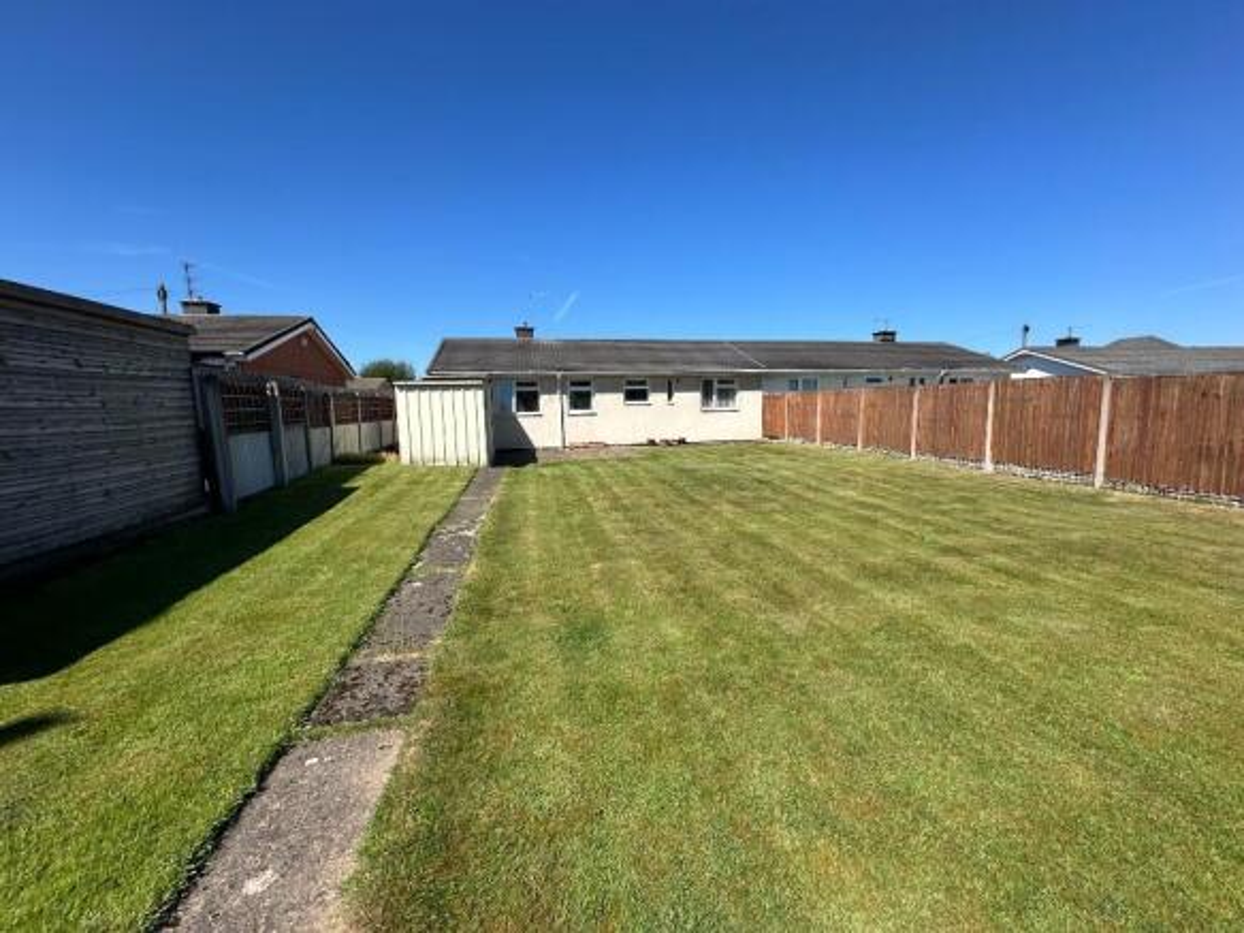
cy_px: 466
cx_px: 622
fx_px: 503
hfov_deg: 102.1
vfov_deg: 85.7
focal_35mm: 14
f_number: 2.2
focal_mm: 2.22
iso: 50
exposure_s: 1/2304
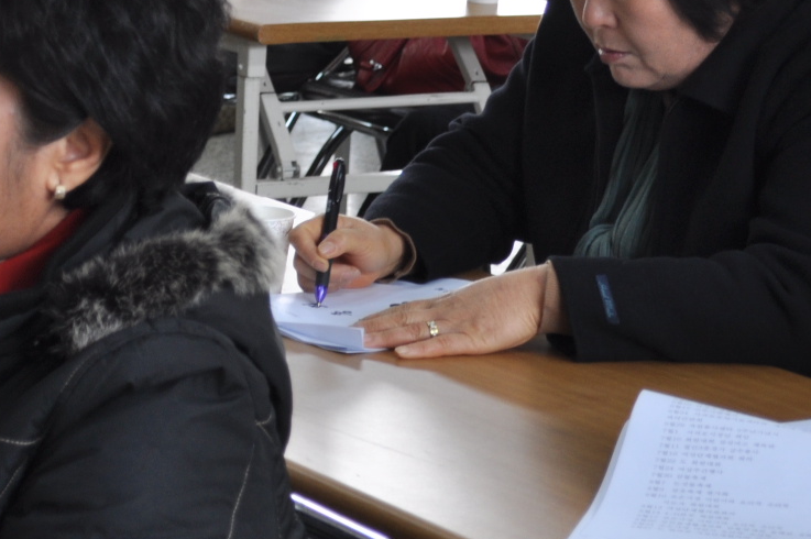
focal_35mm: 157
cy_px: -16
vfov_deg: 8.7
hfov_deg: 13.0
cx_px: 107
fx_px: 3534
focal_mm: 36
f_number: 5.6
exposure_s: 1/30
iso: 200
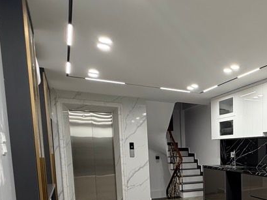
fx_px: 270
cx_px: 258
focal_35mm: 35
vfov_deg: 38.2
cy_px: 177
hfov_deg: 45.6
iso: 125
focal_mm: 2.22
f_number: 2.2
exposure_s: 1/100
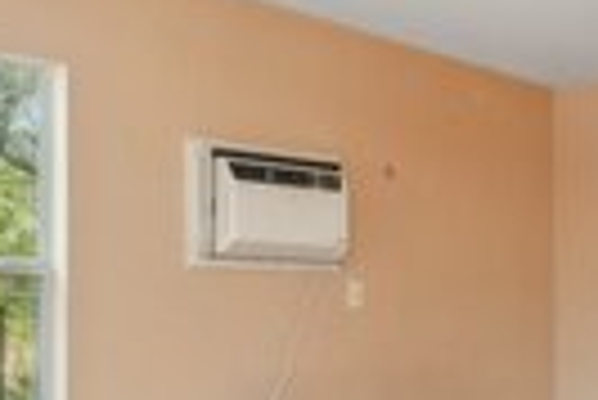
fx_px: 1280
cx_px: 692
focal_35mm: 77
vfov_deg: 17.7
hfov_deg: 24.2
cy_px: 294
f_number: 9
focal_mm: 16
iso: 640
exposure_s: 1/20
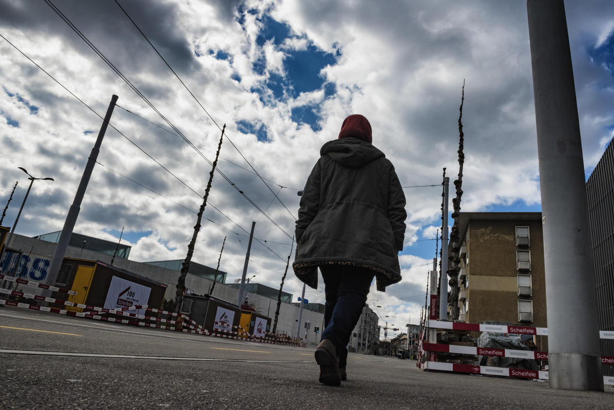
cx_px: 307
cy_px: 205
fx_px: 409
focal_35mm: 24
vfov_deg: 53.2
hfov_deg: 73.7
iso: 640
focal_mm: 24
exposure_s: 1/800
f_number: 22
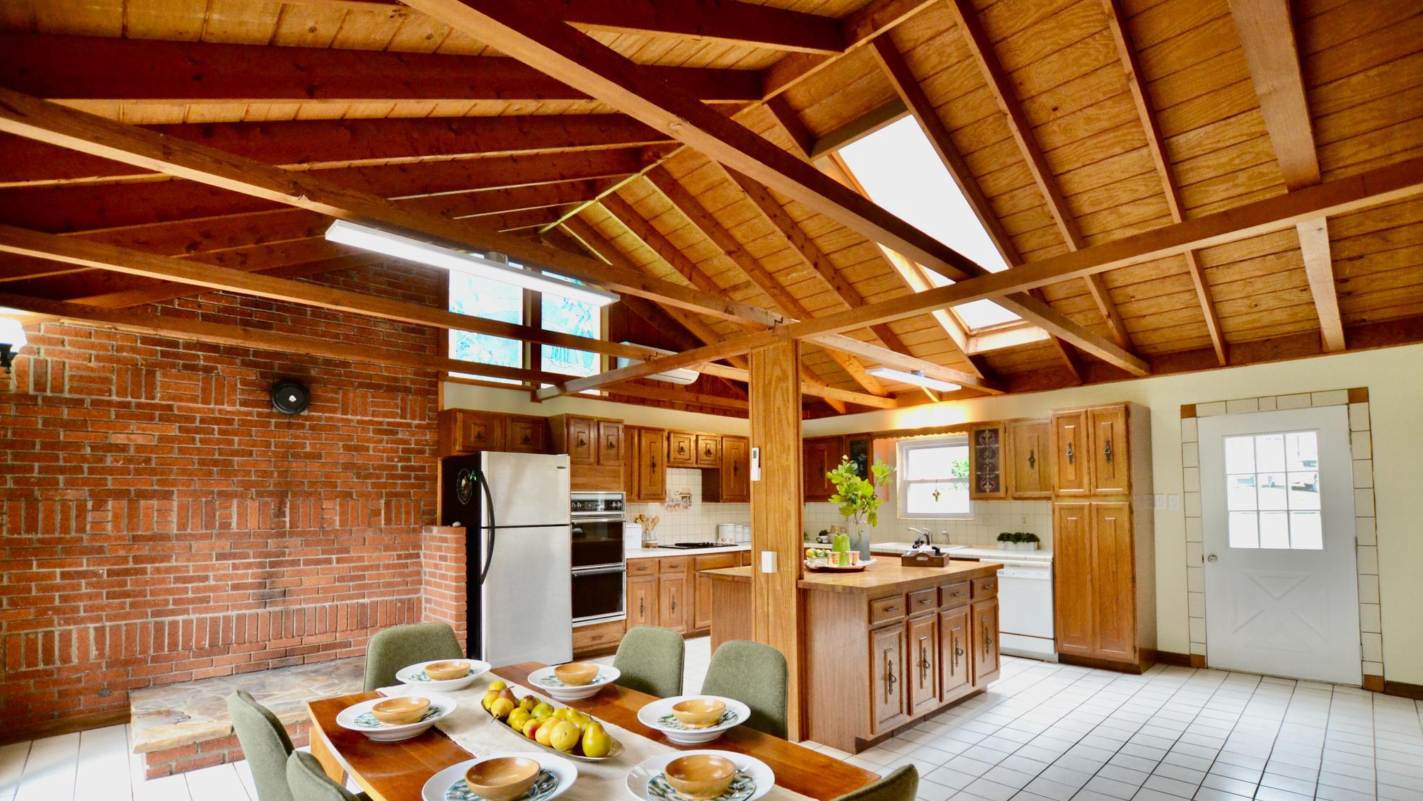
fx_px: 604
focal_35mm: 16
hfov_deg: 99.4
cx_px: 724
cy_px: 473
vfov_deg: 66.6
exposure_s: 1/250
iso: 1600
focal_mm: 10
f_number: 3.5
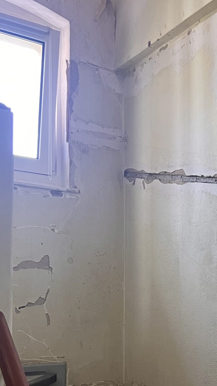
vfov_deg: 34.4
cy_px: 306
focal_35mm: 59
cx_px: 247
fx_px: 604
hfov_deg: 19.4
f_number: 1.5
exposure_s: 1/60
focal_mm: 5.7
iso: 200
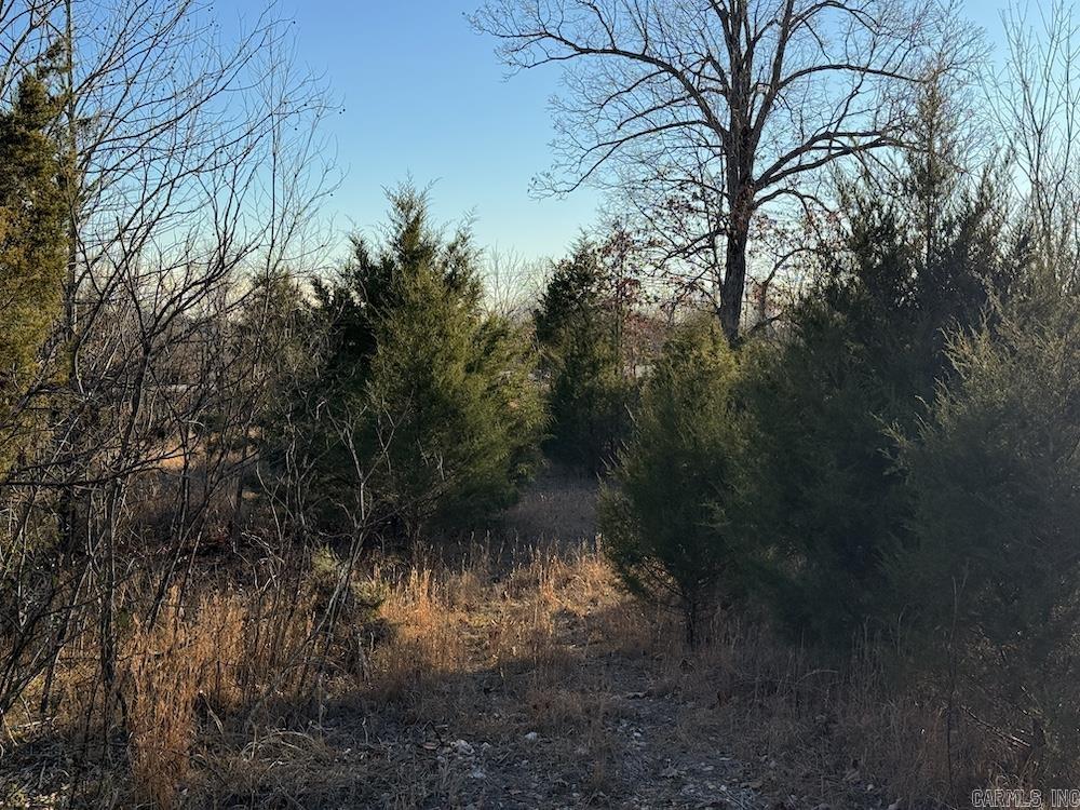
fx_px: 1498
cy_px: 405
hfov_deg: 39.7
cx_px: 540
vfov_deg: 30.3
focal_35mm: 48
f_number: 1.78
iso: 80
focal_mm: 6.76
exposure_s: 1/2415
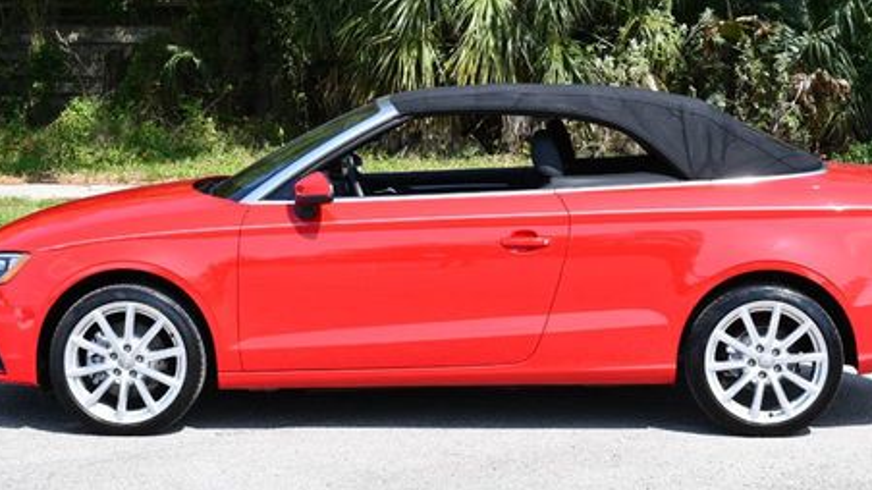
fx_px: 2057
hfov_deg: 23.9
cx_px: 419
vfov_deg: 13.5
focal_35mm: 89
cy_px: 131
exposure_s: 1/250
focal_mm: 40
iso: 160
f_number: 8
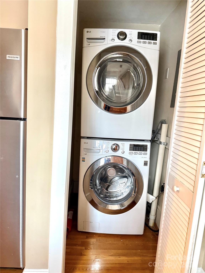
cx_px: 102
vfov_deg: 71.6
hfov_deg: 56.8
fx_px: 190
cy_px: 136
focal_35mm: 24
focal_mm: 6.76
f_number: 1.78
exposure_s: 1/30
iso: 1000
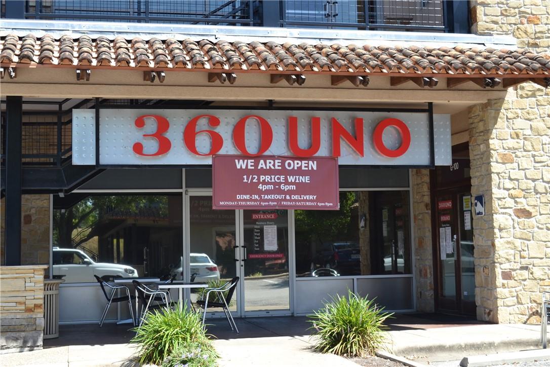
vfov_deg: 28.1
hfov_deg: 41.1
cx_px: 275
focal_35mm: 48
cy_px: 184
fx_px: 733
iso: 100
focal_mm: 32
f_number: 5.6
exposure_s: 1/125
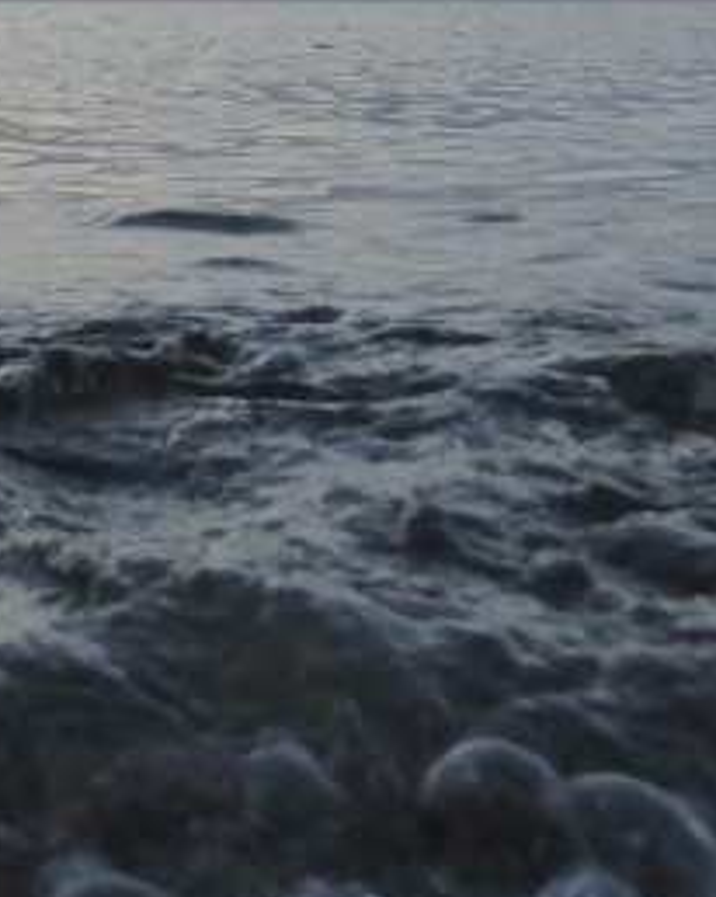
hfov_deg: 15.8
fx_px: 2572
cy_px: -80
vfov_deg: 19.0
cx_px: 278
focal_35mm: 97
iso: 200
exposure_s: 1/320
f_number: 3.3
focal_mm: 4.3
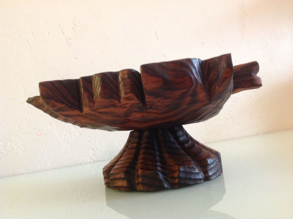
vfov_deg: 40.6
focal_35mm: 35
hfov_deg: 52.7
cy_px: 110
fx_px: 296
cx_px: 146
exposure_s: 1/17
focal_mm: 4.28
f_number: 2.4
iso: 320
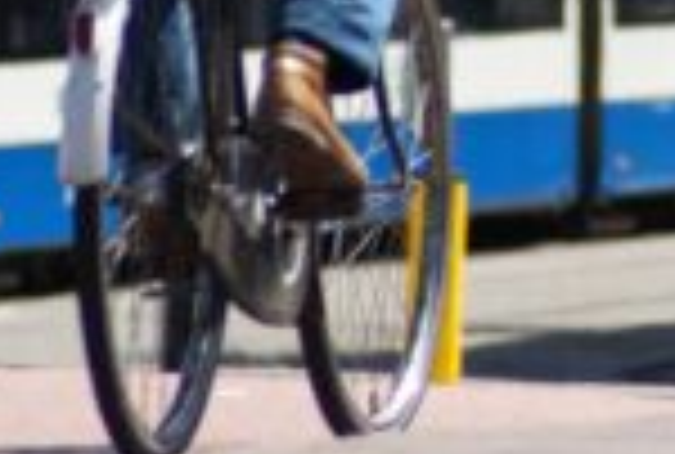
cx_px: 891
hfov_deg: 1.9
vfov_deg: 1.3
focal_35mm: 1077
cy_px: -279
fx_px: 20255
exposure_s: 1/320
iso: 100
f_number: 6.3
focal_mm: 180
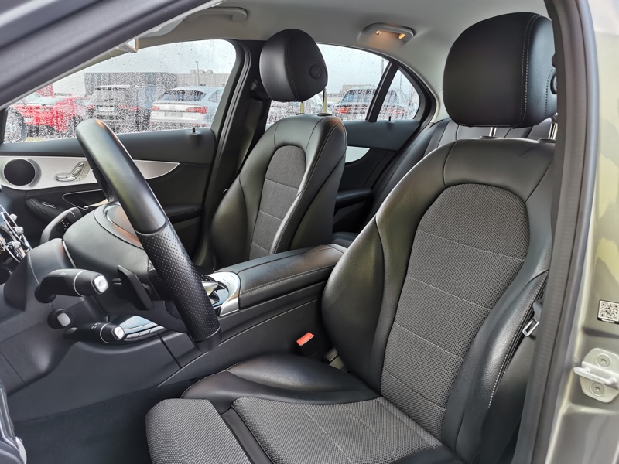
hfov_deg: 65.3
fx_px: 483
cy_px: 232
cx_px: 310
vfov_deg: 51.4
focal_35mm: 27
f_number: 1.8
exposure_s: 1/100
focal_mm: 5.58
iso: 160
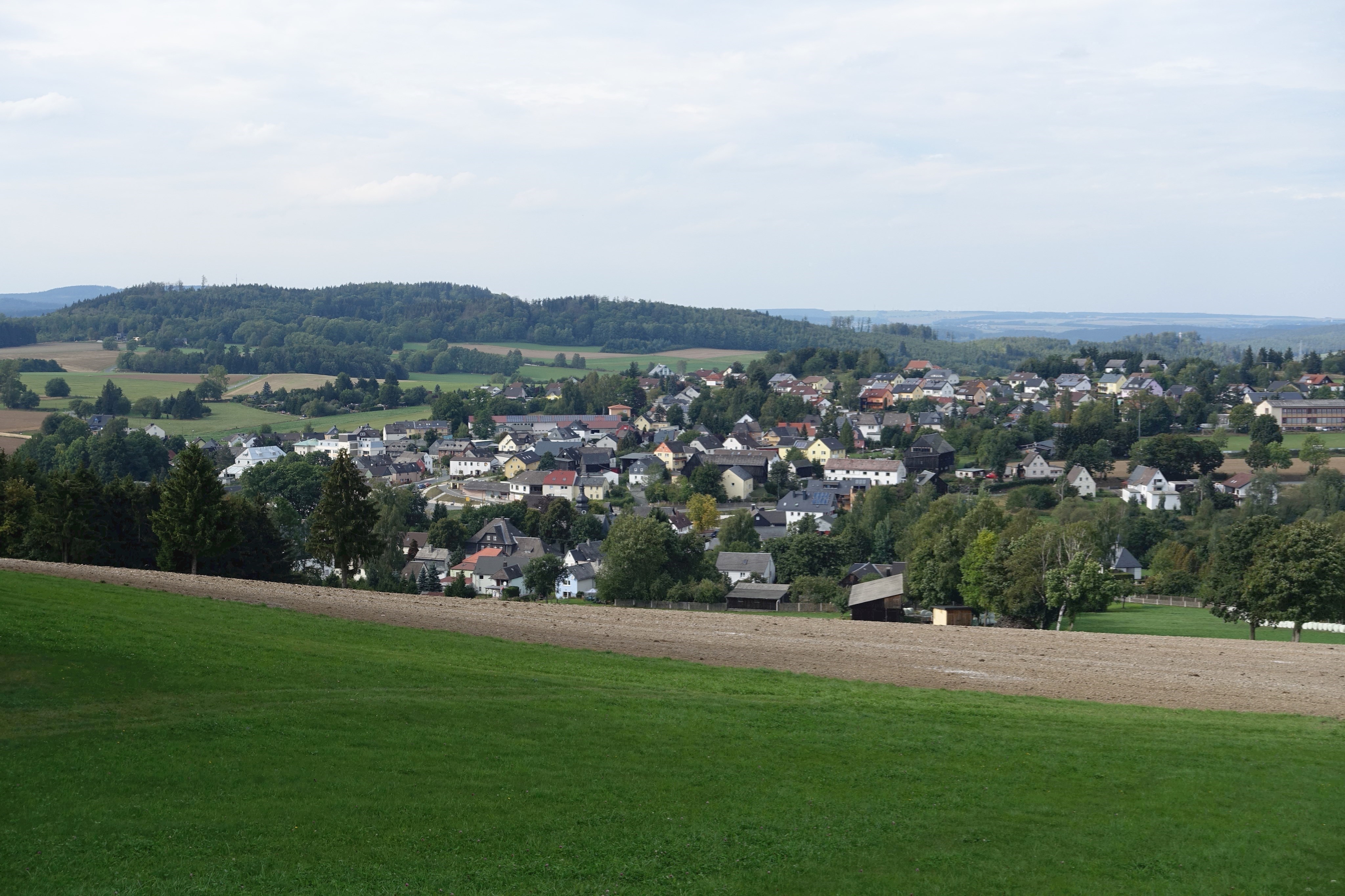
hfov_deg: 38.2
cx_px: 672
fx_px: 1943
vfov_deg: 26.0
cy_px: 448
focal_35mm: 52
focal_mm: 18.89
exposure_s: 1/320
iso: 125
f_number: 5.6
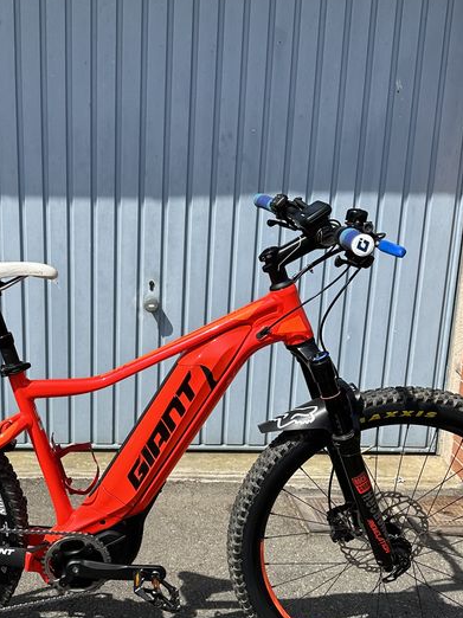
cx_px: 133
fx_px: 821
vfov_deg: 41.0
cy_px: 387
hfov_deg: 31.1
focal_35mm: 46
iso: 80
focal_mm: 6.86
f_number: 1.78
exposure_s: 1/4184
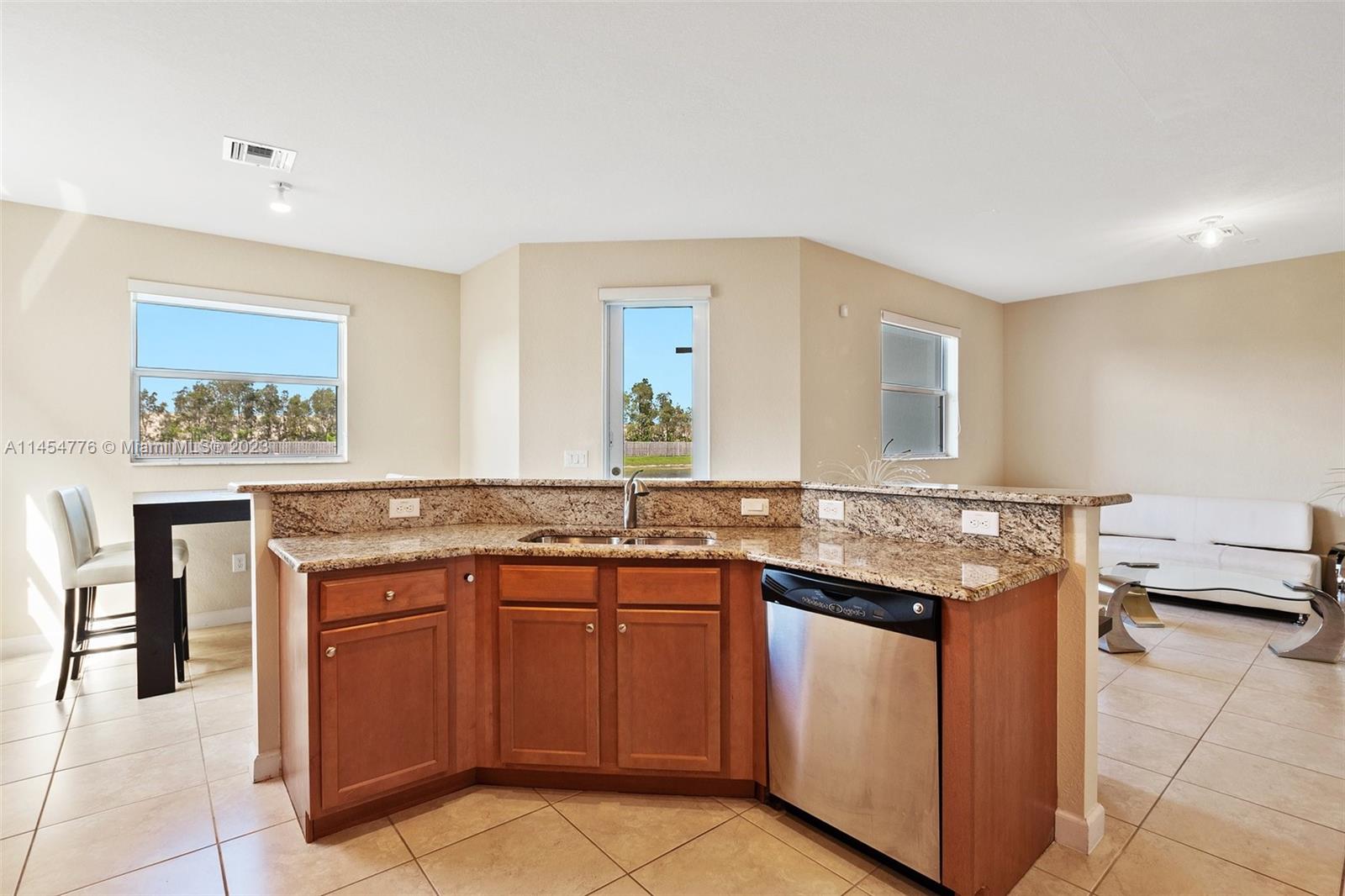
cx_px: 672
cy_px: 448
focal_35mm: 15
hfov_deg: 100.4
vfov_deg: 77.3
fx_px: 560
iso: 200
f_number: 8
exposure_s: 1/6
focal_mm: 10
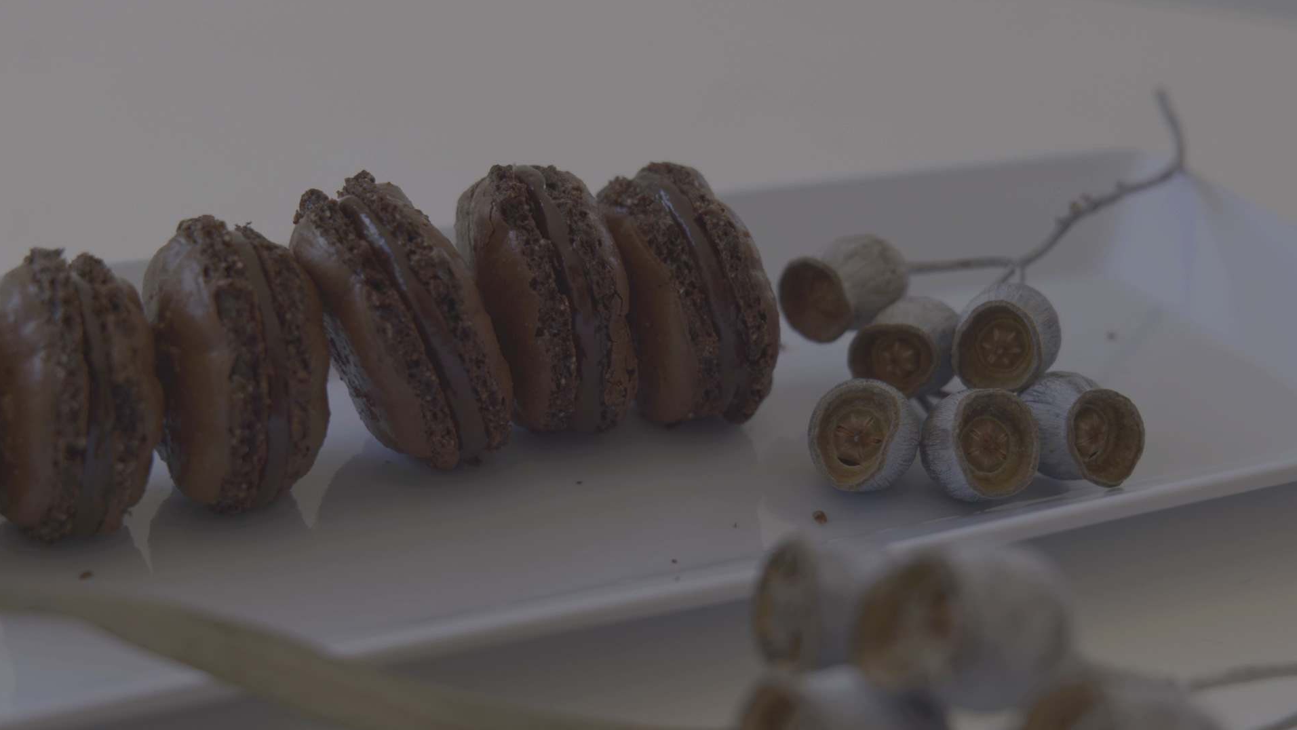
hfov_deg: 34.4
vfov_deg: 19.7
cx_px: 648
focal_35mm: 61
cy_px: 301
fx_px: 2098
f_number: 5.6
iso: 640
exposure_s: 1/80
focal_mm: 58
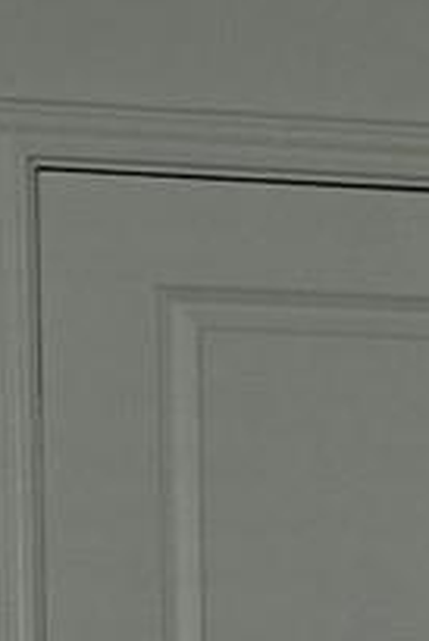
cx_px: 1594
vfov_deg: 8.4
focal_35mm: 239
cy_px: 1044
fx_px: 4265
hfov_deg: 5.2
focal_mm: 6.3
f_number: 1.7
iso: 125
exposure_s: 1/180
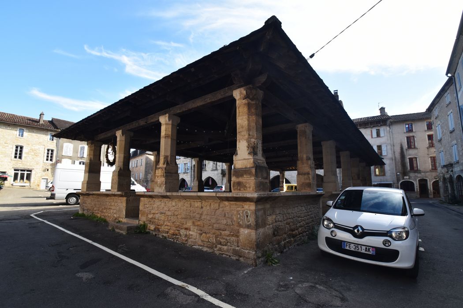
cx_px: 232
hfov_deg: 95.0
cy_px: 154
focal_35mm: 16
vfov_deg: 72.1
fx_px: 212
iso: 360
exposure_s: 1/250
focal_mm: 11
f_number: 8
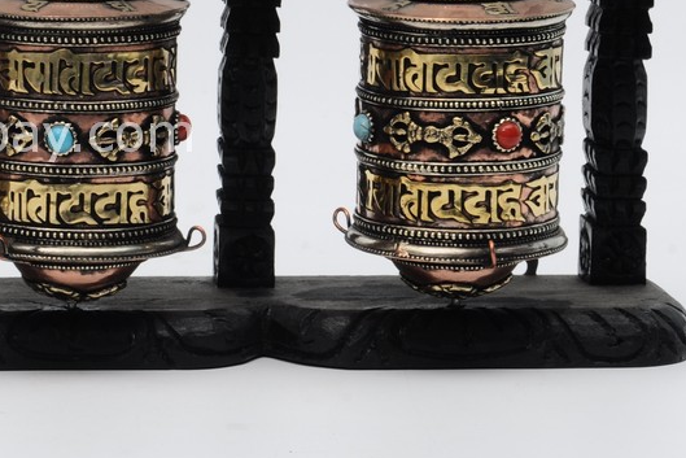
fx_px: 2271
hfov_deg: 16.8
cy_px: 132
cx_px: 18
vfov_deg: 11.5
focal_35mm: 119
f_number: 18
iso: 200
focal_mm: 35
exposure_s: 1/125
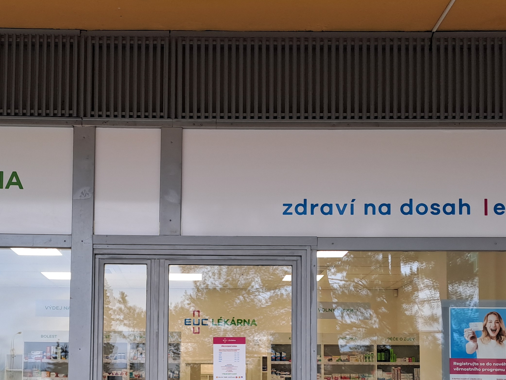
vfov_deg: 29.0
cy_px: 343
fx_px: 702
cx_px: 214
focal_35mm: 48
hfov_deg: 39.5
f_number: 1.8
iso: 50
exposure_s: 1/60
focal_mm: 4.65
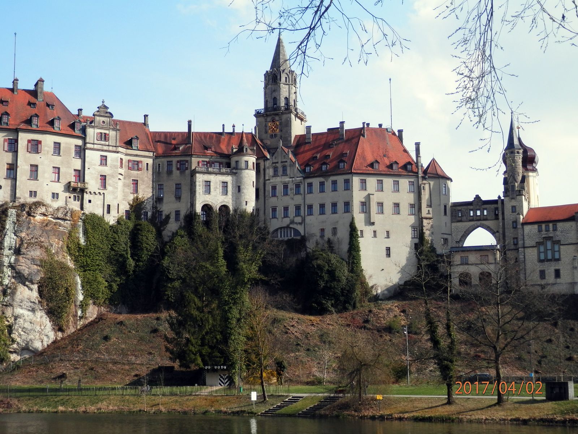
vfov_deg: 27.0
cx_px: 289
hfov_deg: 35.5
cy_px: 217
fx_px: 902
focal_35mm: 54
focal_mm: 9.8
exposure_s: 1/500
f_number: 4.1
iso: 80
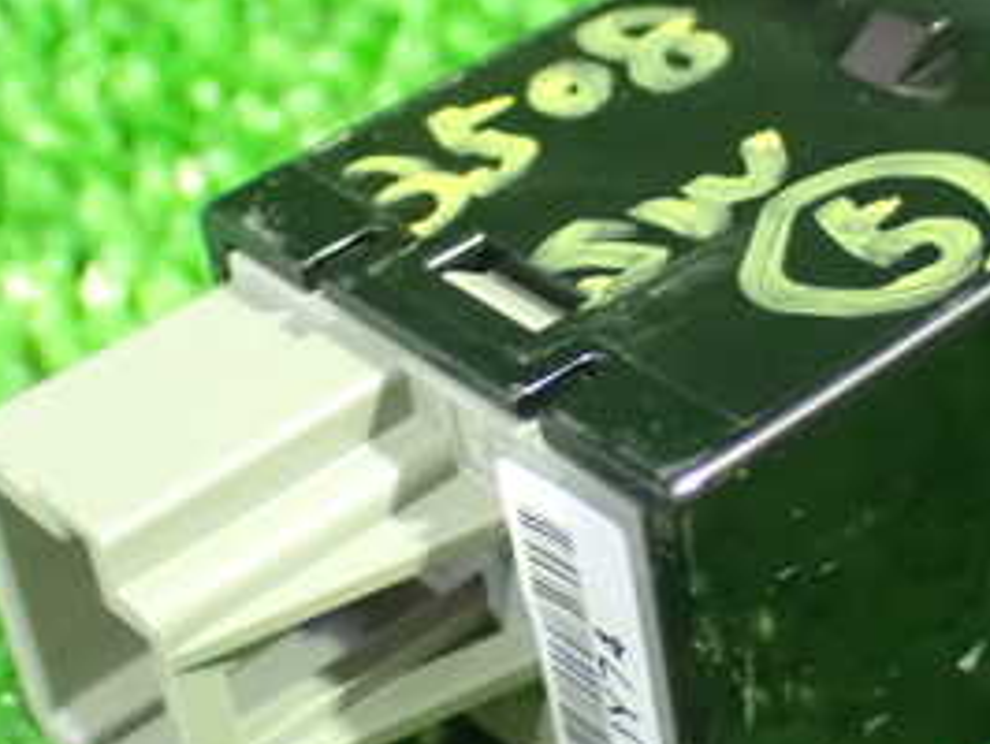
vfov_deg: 14.0
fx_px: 3034
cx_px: 681
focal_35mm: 106
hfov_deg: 18.5
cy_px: 324
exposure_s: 1/20
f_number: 3.1
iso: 1600
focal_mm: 8.4
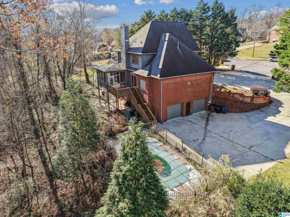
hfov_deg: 71.6
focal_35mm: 24
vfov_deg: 56.8
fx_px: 201
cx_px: 145
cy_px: 108
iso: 200
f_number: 1.8
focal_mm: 8.7
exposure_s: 1/1250
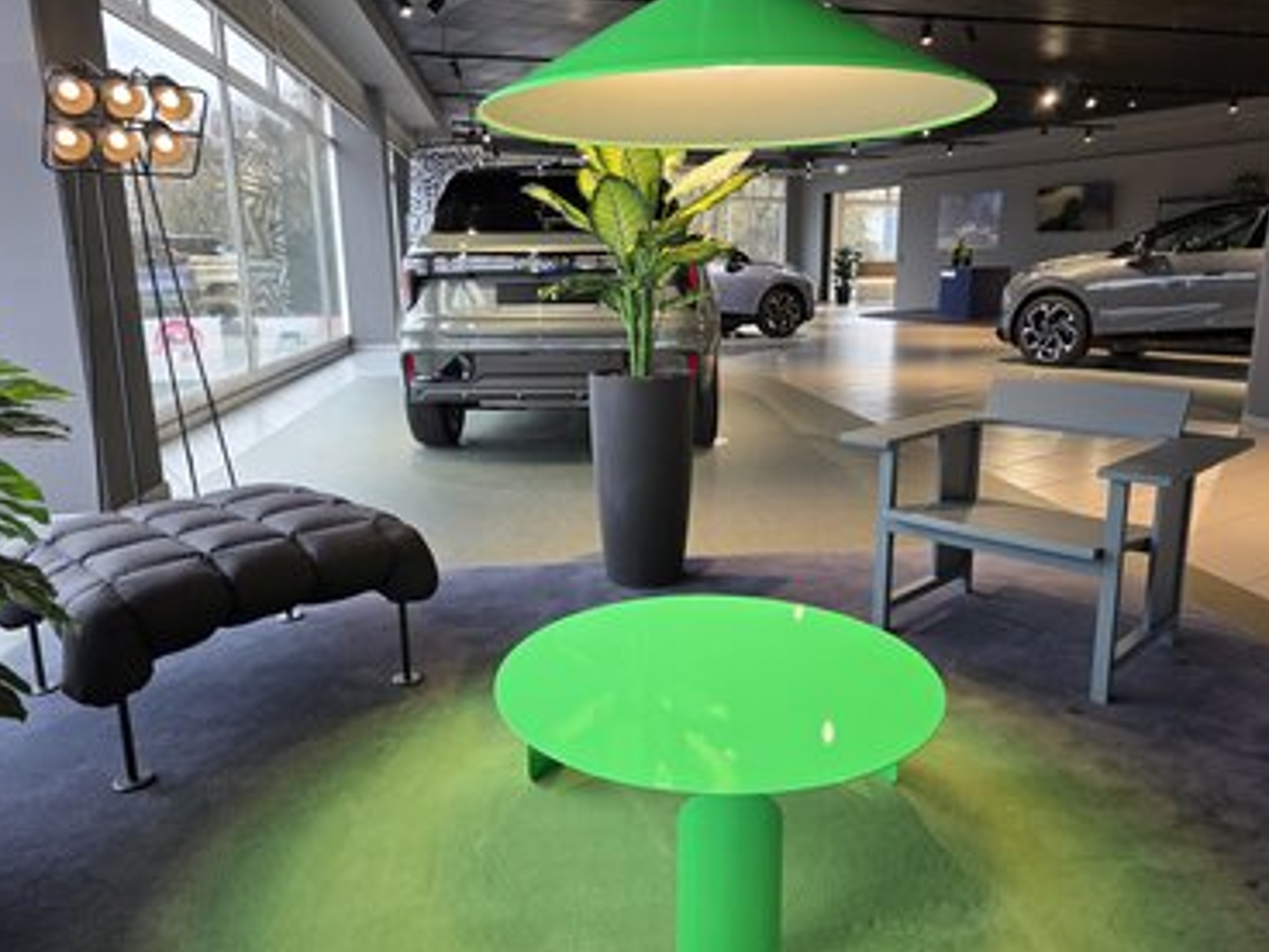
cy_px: 486
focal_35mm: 25
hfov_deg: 69.4
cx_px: 648
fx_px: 916
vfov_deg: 54.9
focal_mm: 6.3
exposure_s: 1/100
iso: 64
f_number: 1.7
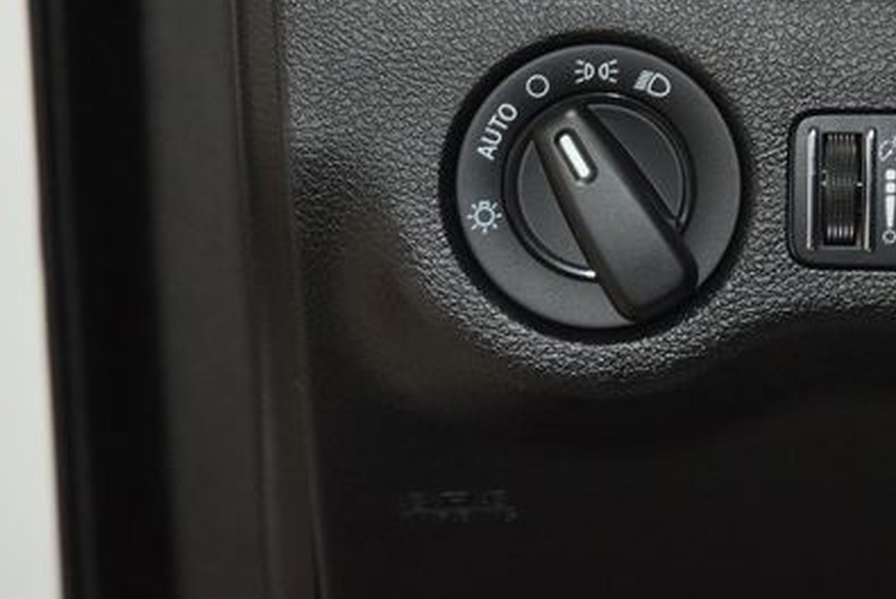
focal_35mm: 170
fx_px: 4234
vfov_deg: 8.1
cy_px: 171
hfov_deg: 12.1
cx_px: 617
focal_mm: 70
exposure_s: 1/40
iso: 2000
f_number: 4.5
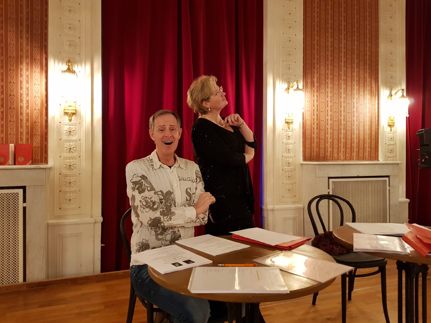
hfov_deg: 67.3
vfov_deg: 53.1
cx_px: 216
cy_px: 162
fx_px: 324
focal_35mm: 26
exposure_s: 1/12
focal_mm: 4.2
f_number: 1.7
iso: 200
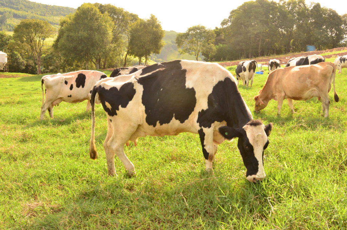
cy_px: 115
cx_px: 174
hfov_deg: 53.2
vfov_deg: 36.7
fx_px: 346
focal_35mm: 36
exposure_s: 1/320
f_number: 9
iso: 1000
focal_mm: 24
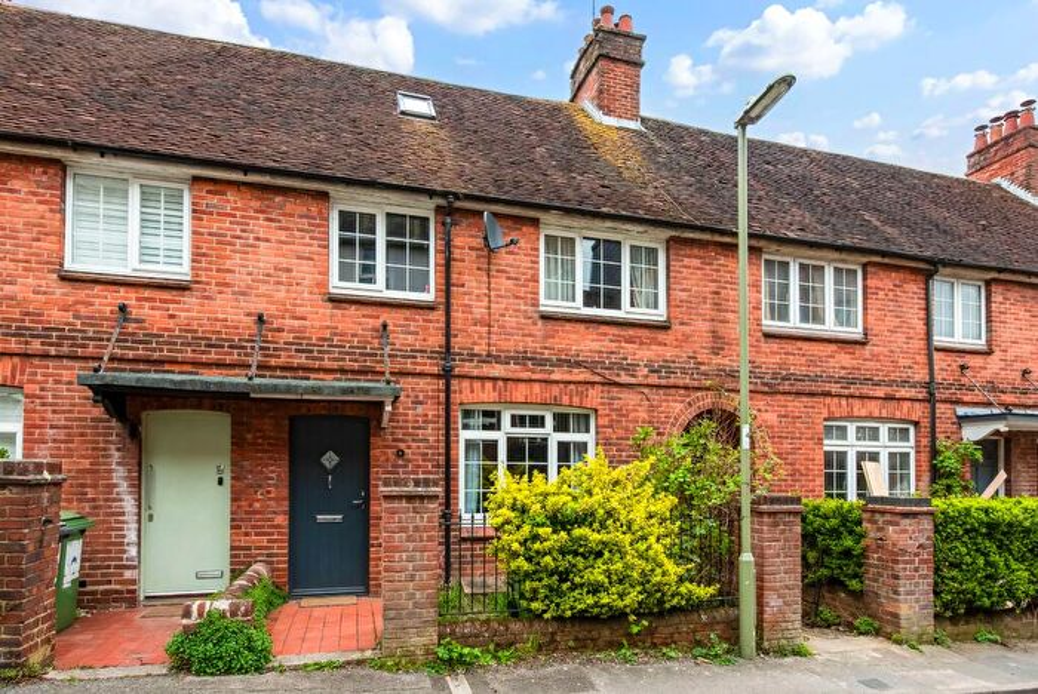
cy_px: 347
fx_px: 548
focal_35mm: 19
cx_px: 519
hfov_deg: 86.9
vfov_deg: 64.7
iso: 640
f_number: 7.1
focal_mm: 19
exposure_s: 1/640
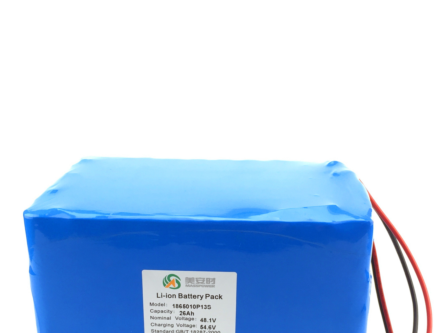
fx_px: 564
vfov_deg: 31.9
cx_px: 224
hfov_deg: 42.9
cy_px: 270
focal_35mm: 44
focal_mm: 4.15
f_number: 2.2
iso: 50
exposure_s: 1/100
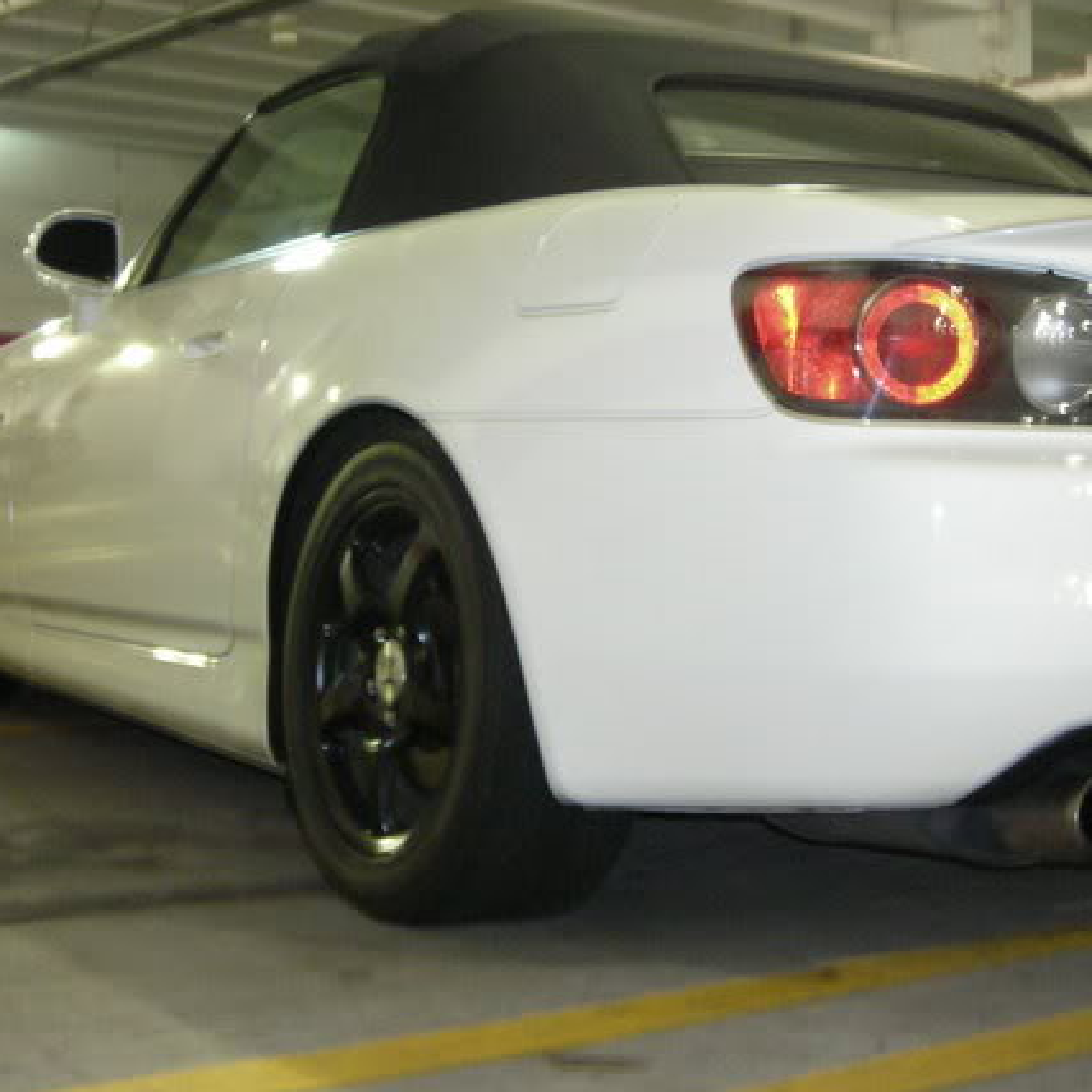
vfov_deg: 27.3
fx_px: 2248
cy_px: 471
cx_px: 726
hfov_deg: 27.1
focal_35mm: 63
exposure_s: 1/3.5
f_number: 3.2
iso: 200
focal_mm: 6.3
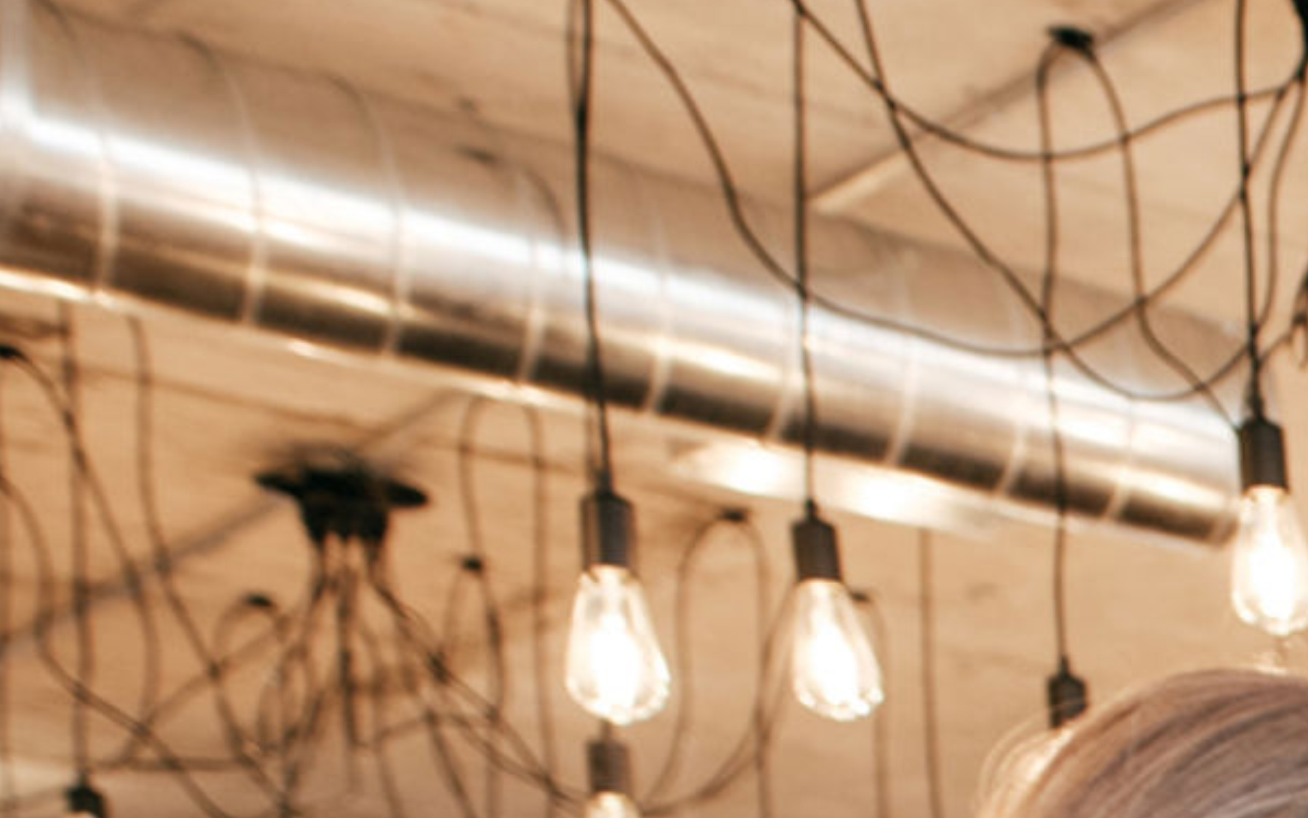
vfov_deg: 10.3
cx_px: 2969
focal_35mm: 110
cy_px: 1961
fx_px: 3921
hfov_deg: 14.2
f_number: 2.2
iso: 250
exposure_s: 1/125
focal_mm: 20
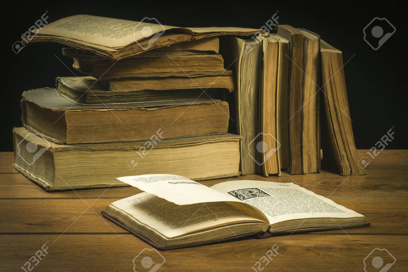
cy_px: 136
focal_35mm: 135
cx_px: 204
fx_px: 1530
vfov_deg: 10.2
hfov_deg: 15.2
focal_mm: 90
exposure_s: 1/200
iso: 50
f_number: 11
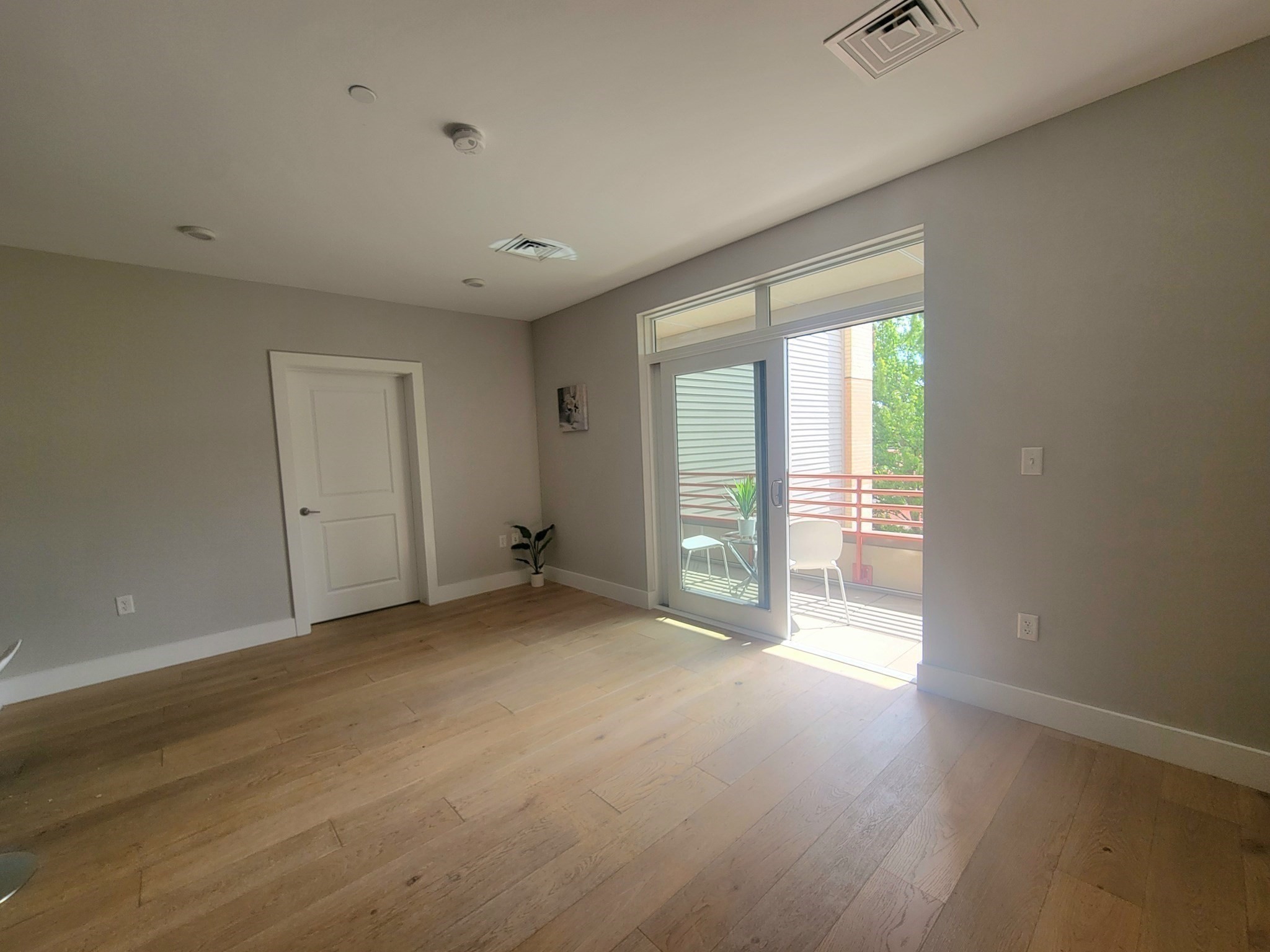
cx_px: 635
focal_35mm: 13
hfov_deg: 106.2
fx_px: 477
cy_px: 476
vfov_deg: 89.9
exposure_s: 1/154
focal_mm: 2.2
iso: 50
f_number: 2.2
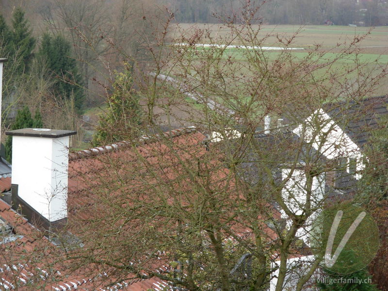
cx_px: 194
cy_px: 146
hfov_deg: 10.4
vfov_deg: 7.8
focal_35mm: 190
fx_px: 2130
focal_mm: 31.4
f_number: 5
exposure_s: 1/71.8
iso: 79
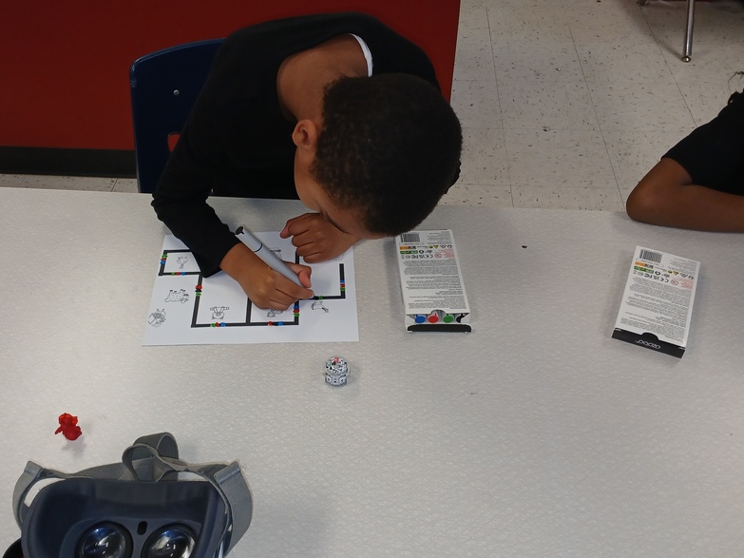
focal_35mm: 34
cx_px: 292
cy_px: 260
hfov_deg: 53.5
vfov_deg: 41.8
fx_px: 731
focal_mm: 3.98
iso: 100
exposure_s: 1/60
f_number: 1.8
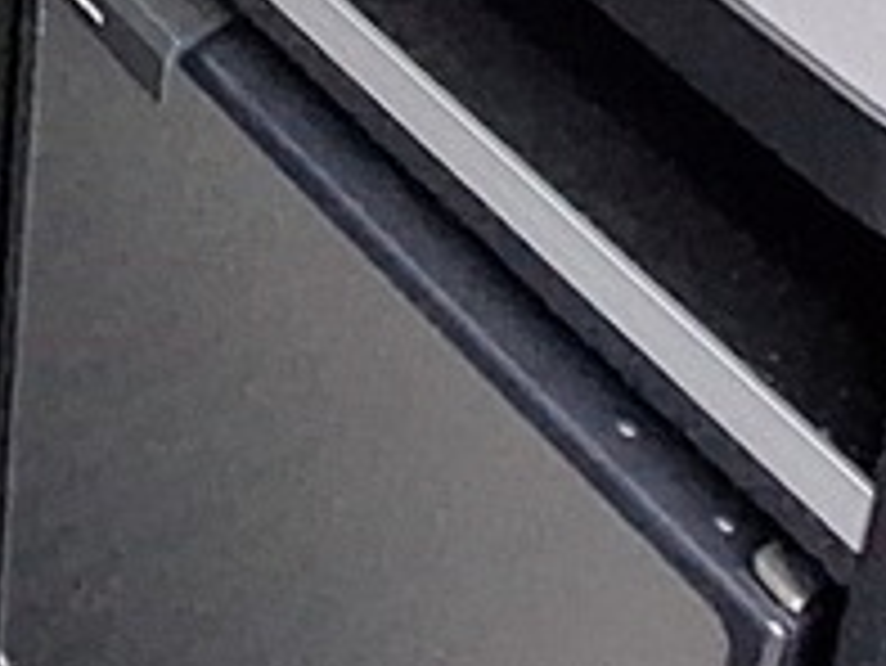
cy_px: -1264
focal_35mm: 95
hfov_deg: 17.6
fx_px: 2433
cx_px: -594
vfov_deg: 11.0
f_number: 2.2
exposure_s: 1/20
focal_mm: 1.74
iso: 400
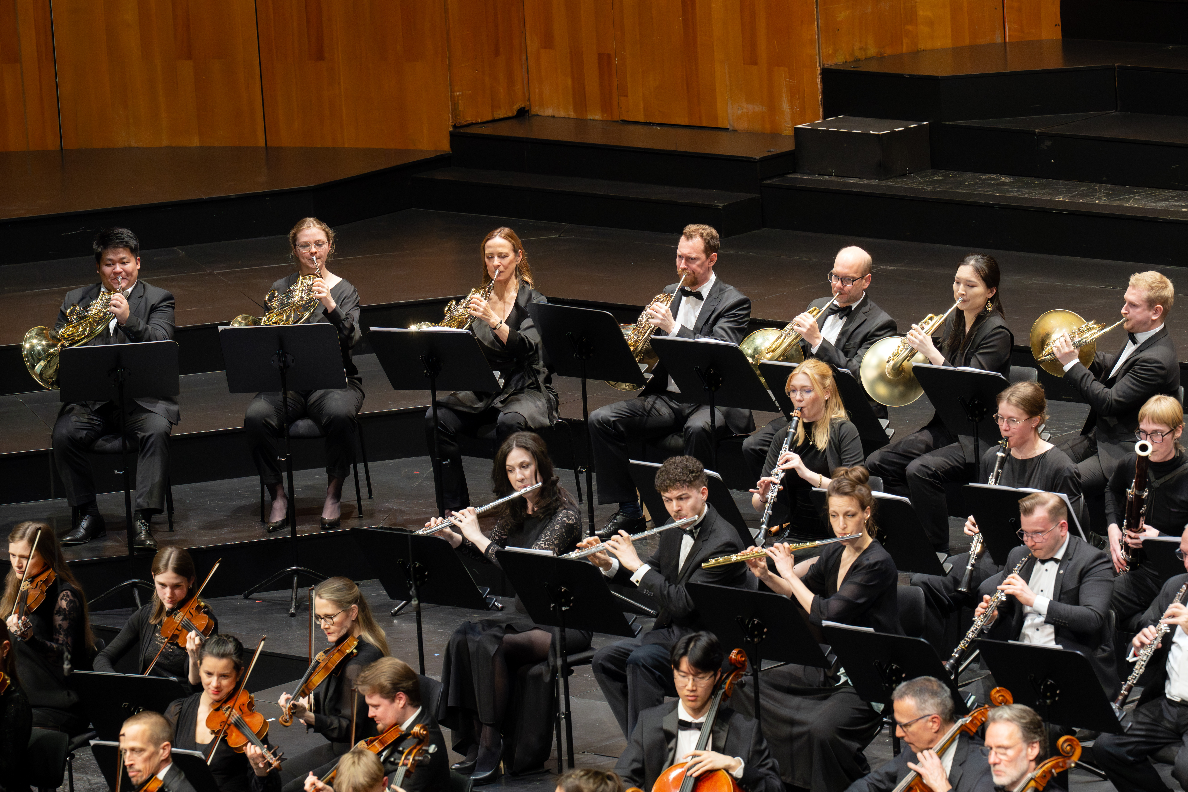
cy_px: 396
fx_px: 5774
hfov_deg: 11.7
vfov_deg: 7.8
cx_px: 594
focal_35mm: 175
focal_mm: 175
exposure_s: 1/160
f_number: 5.6
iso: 5000
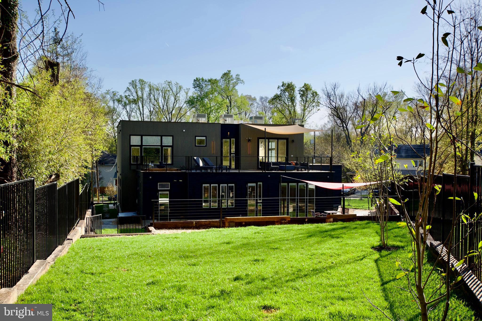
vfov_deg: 36.9
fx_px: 482
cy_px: 160
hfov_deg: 53.1
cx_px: 241
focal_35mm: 36
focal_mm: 24
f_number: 7.1
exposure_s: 1/800
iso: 200
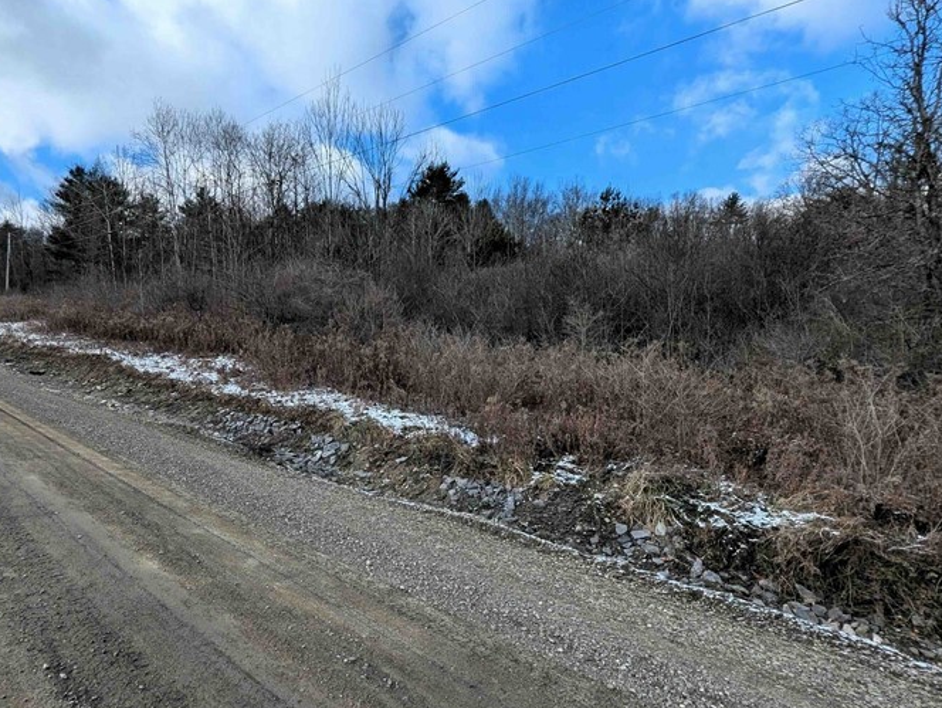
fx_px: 545
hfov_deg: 79.9
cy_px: 380
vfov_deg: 66.0
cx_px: 341
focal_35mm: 20
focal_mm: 1.95
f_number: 2.2
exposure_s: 1/1272
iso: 46
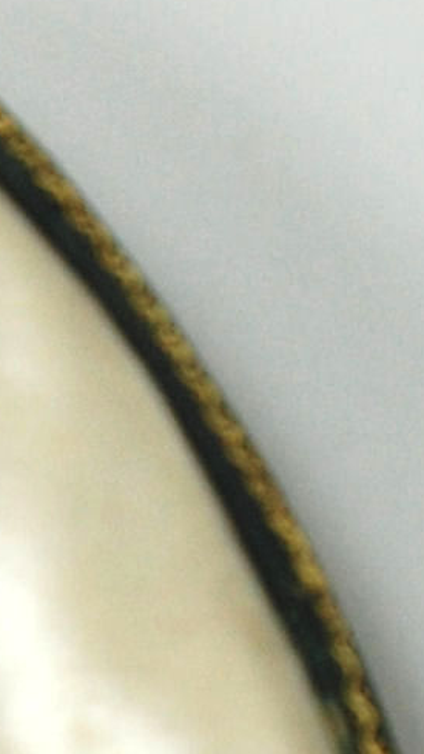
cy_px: 1951
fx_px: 10035
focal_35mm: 502
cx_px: -430
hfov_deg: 2.4
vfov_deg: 4.2
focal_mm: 52
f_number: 5.6
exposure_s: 1/125
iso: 360
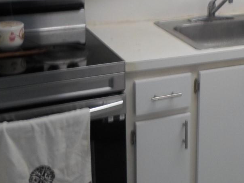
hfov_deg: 29.0
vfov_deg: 21.7
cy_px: 16
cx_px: 175
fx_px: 465
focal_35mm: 66
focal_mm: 4.5
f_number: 2.5
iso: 100
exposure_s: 1/30
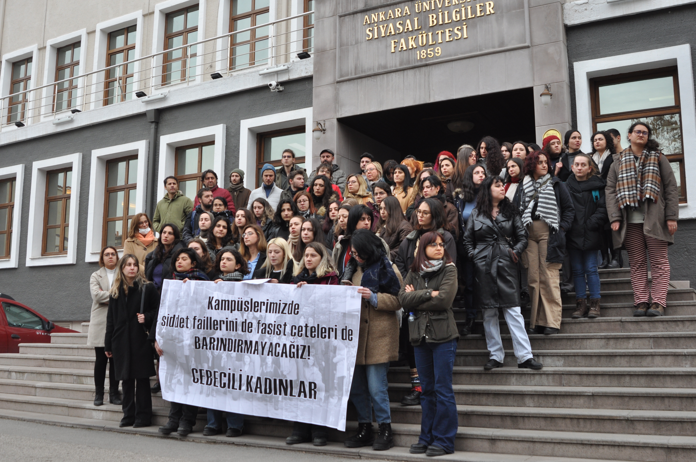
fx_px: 695
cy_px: 231
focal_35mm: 36
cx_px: 348
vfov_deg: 36.8
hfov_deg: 53.2
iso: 320
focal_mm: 24
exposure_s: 1/640
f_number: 4.5
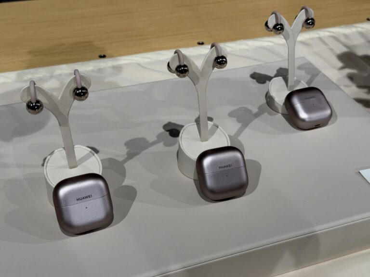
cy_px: 138
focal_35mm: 48
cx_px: 185
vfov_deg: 30.3
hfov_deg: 39.7
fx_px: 513
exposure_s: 1/185
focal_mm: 6.76
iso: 50
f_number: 1.78
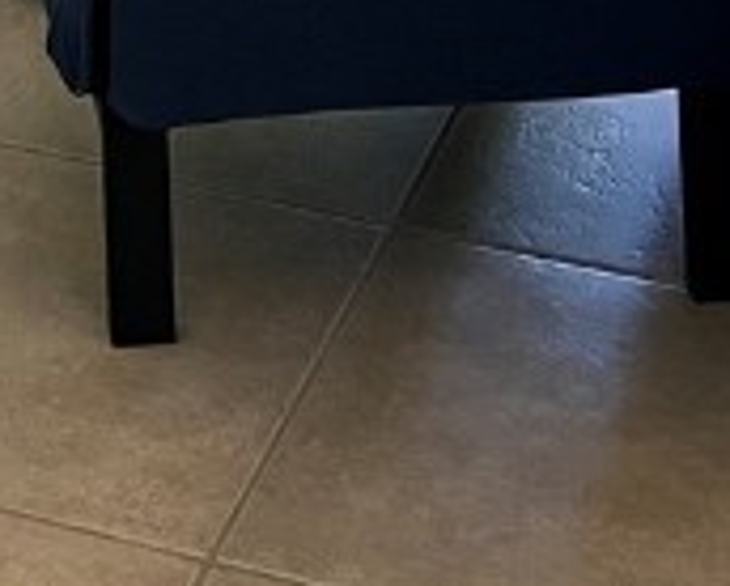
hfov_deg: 12.6
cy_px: -641
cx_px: 25
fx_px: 3266
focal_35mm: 151
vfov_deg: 9.5
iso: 125
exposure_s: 1/60
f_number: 1.6
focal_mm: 5.1
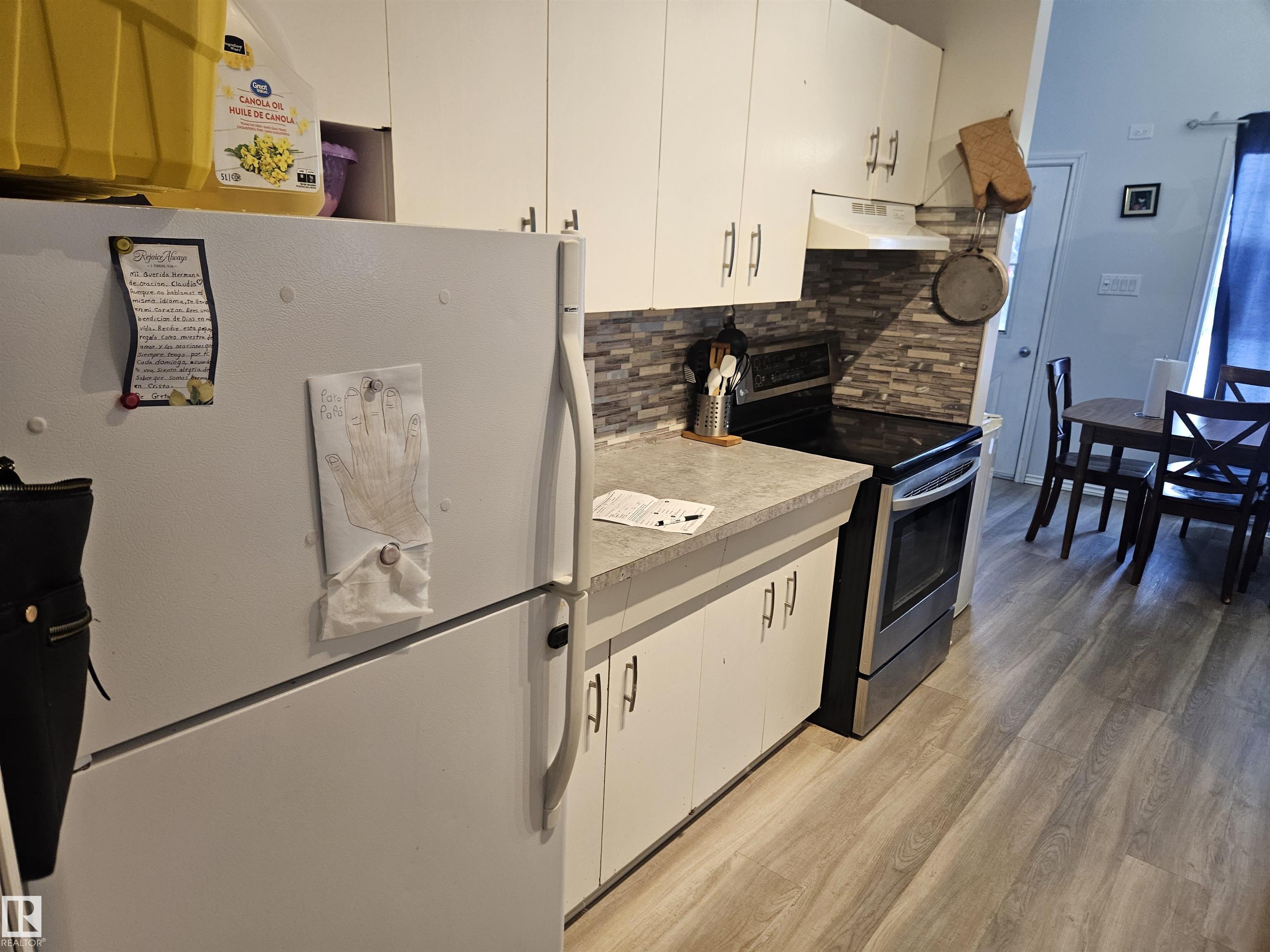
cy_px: 476
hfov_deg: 73.9
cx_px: 635
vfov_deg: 58.9
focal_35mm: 23
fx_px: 844
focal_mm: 5.4
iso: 160
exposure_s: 1/120
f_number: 1.8
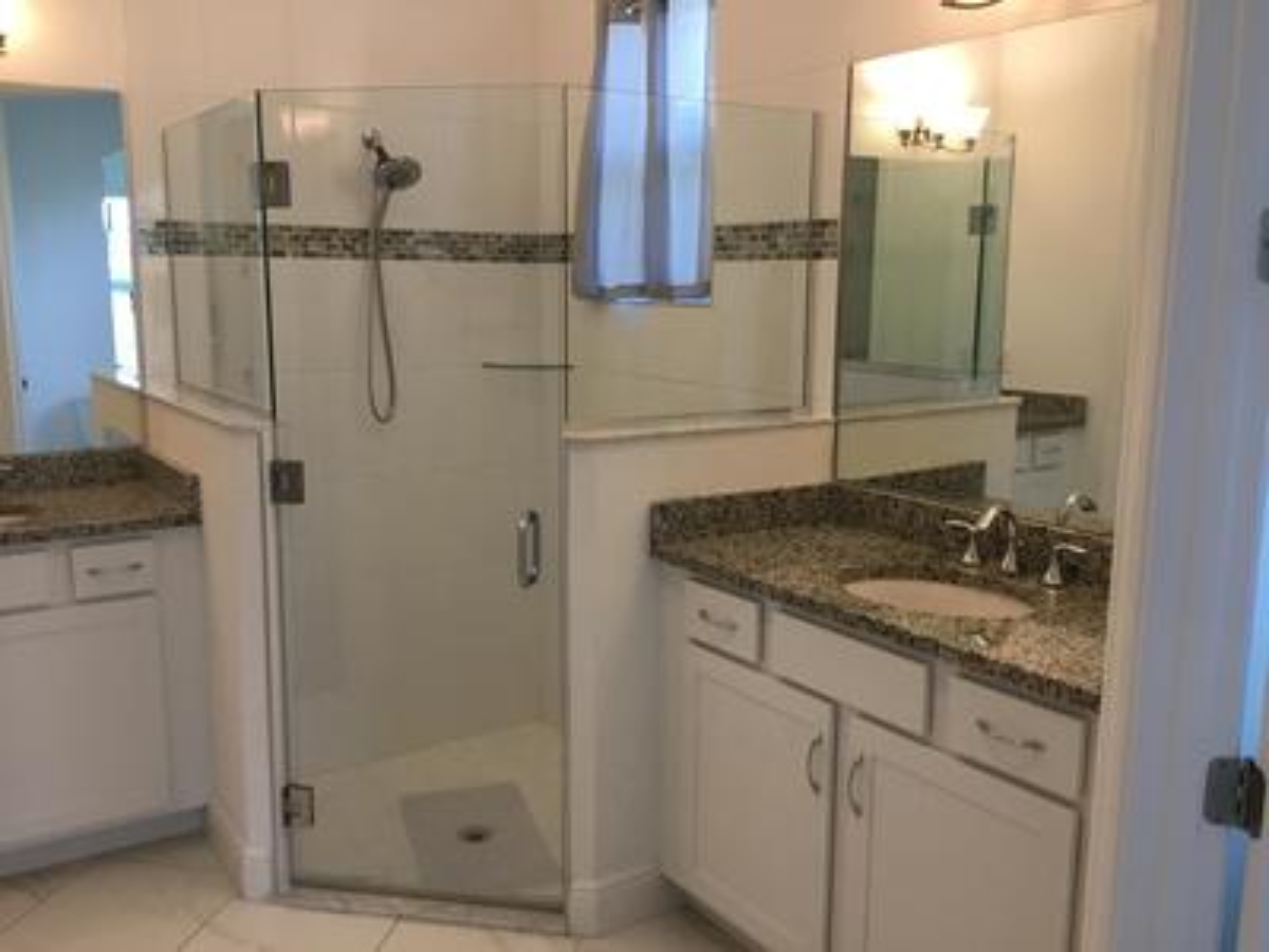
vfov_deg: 45.4
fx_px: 1136
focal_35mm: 31
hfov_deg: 58.4
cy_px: 476
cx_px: 634
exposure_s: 1/30
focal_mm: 3.3
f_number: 2.4
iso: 25
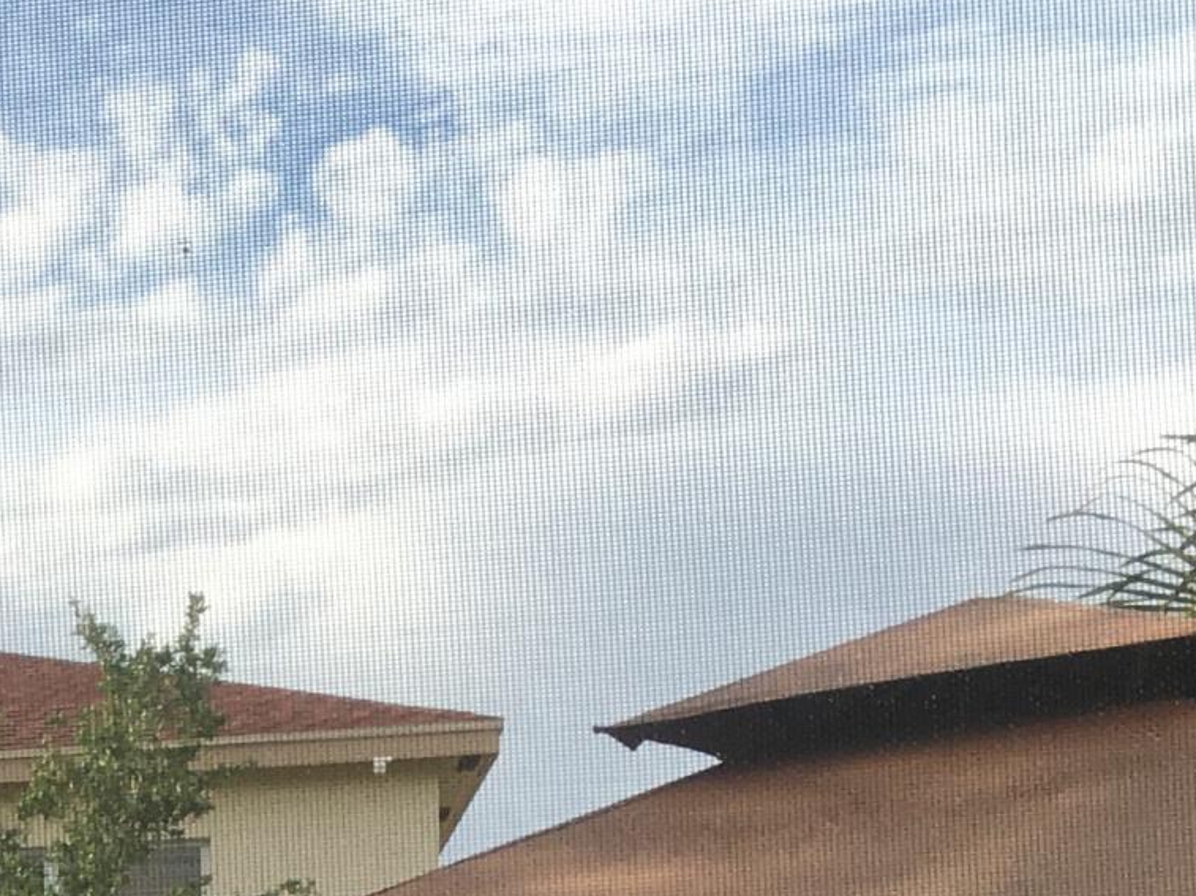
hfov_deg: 15.3
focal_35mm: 115
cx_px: -796
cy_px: 1694
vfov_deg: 11.7
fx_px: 3971
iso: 25
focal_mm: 4.15
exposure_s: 1/651
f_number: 2.2
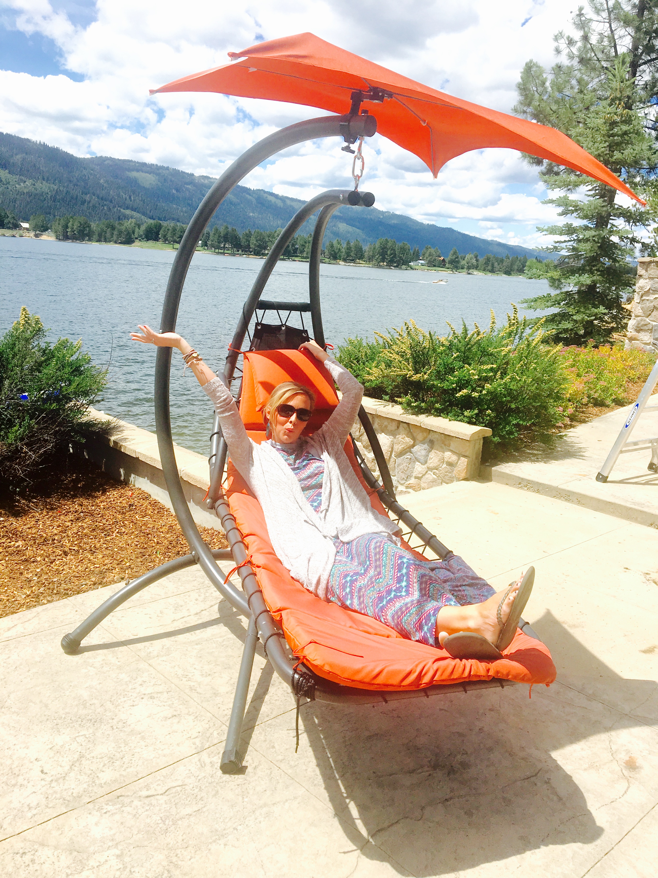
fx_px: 735
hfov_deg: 48.2
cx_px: 329
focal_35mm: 29
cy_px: 439
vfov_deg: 61.7
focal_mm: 4.15
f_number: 2.2
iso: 25
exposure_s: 1/1876
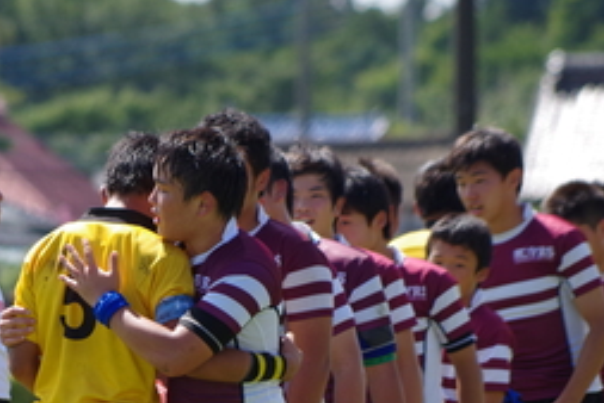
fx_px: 10324
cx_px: 203
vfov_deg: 2.2
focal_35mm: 615
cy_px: 308
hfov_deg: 3.4
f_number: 7.1
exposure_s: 1/800
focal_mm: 260
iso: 400
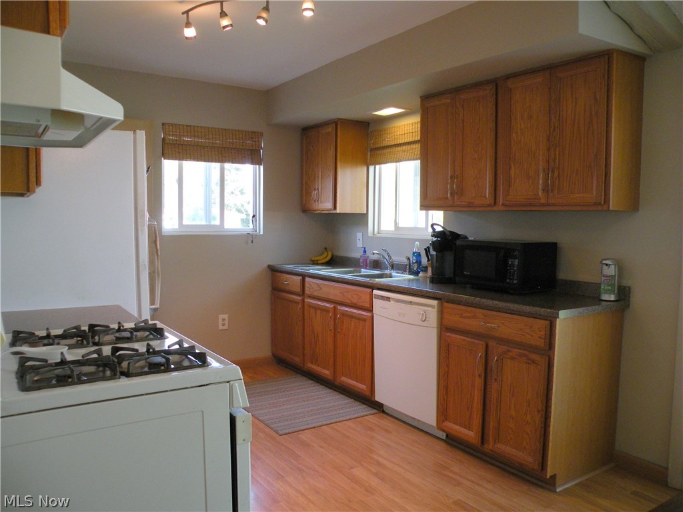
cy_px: 256
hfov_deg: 65.3
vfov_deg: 51.4
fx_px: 533
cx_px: 342
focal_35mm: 27
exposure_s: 1/54.5
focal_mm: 4.7
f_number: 2.8
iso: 230
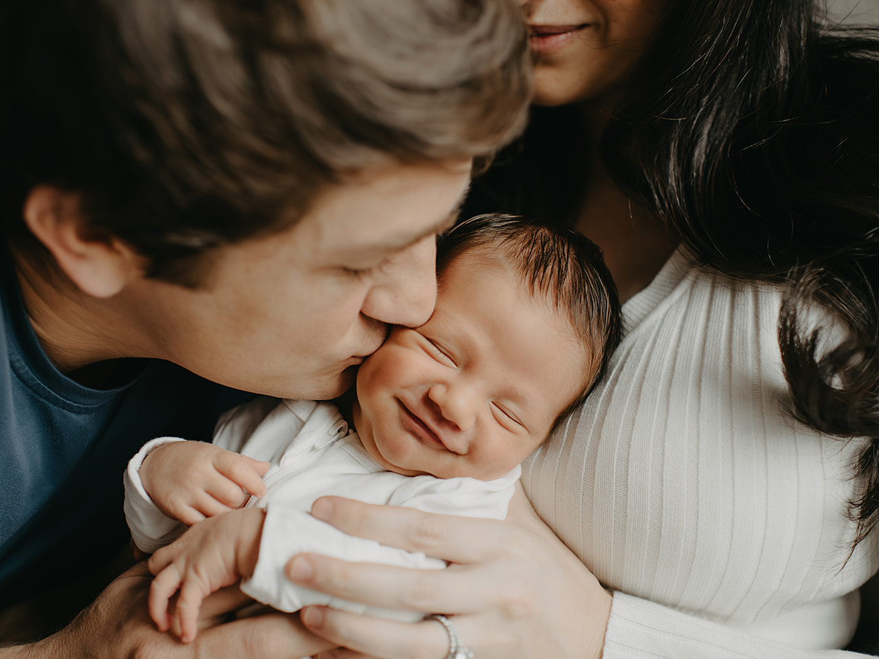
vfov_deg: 35.1
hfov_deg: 45.8
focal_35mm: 41
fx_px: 1041
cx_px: 430
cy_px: 335
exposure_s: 1/160
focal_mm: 35
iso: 1000
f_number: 2.2
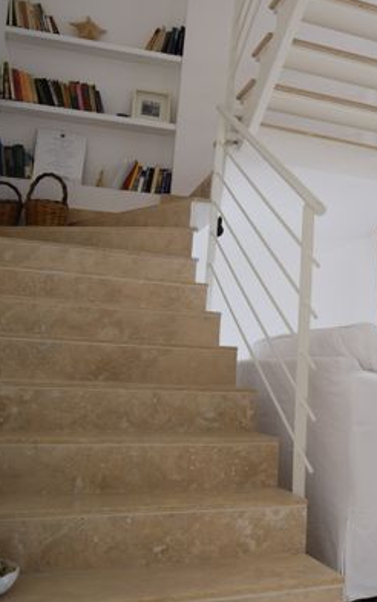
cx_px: 402
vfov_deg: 47.2
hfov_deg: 28.2
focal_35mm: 42
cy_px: 298
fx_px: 690
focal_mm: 18
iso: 400
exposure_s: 1/100
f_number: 5
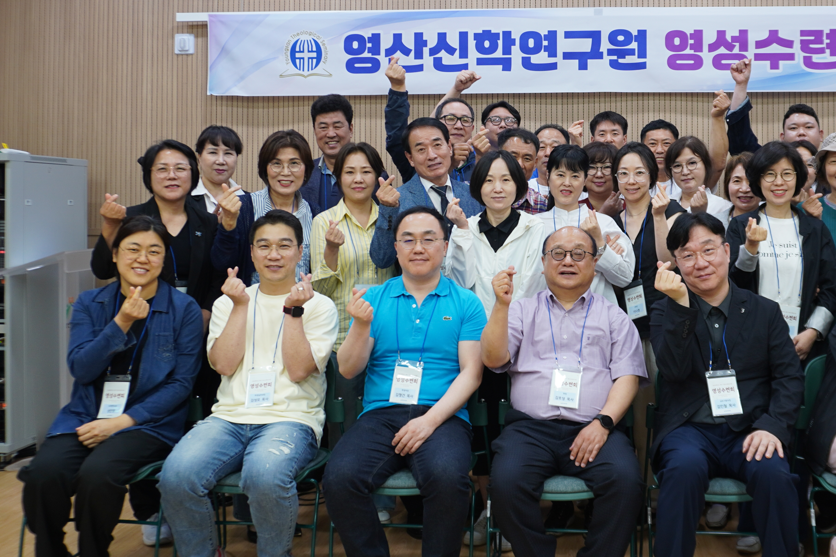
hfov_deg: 47.6
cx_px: 561
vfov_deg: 33.1
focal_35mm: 40
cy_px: 189
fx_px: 929
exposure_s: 1/30
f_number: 3.5
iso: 160
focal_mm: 16
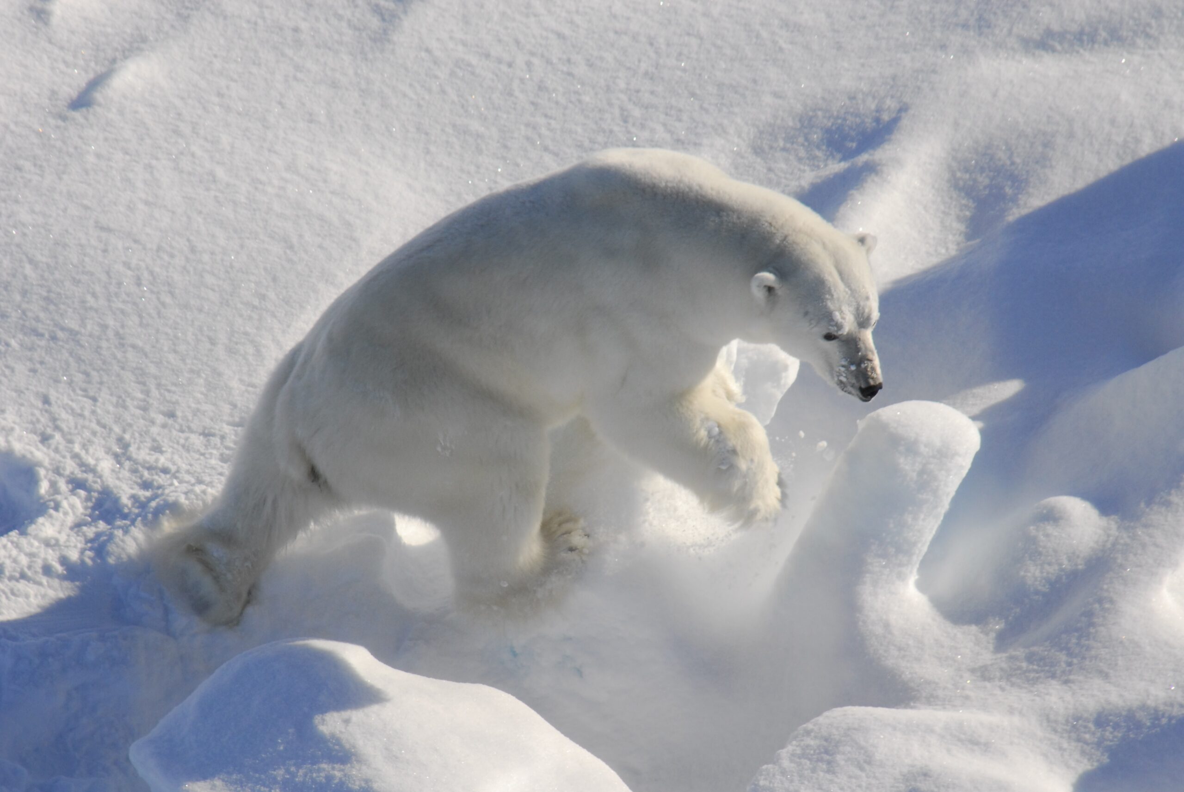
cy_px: 396
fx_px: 9879
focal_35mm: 300
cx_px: 592
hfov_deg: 6.9
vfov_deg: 4.6
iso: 640
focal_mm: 200
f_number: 10
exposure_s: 1/1600
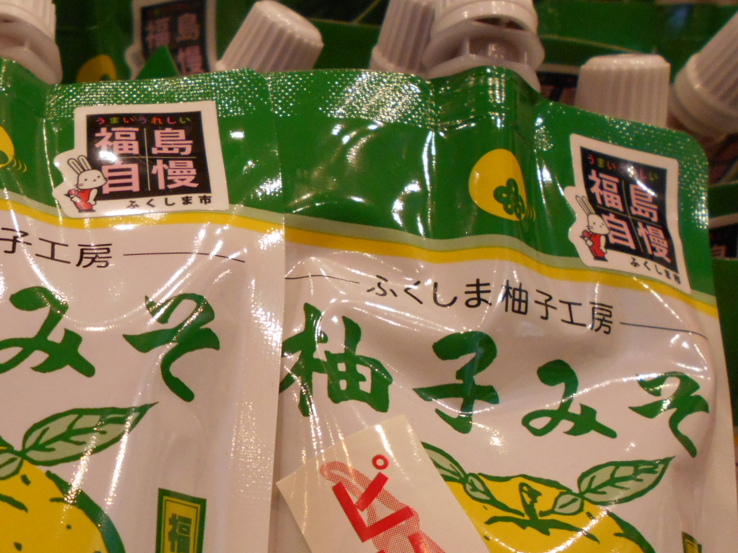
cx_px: 213
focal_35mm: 46
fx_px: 981
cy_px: 445
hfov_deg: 40.4
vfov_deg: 30.7
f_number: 3.2
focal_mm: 4.6
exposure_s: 1/30
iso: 320
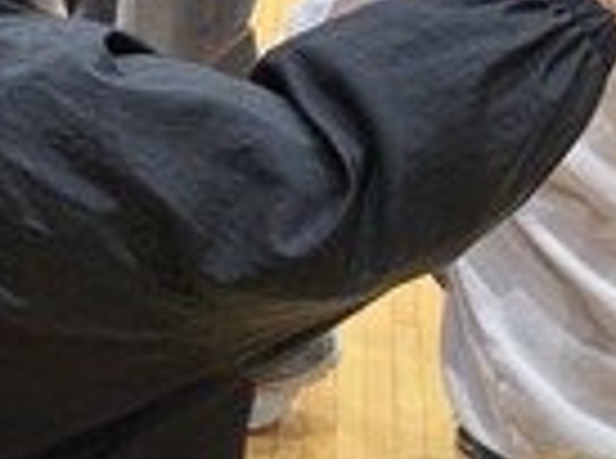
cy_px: -279
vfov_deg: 13.5
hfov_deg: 18.5
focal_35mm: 101
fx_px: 1793
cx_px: -108
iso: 200
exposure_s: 1/180
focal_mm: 6.3
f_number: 1.7
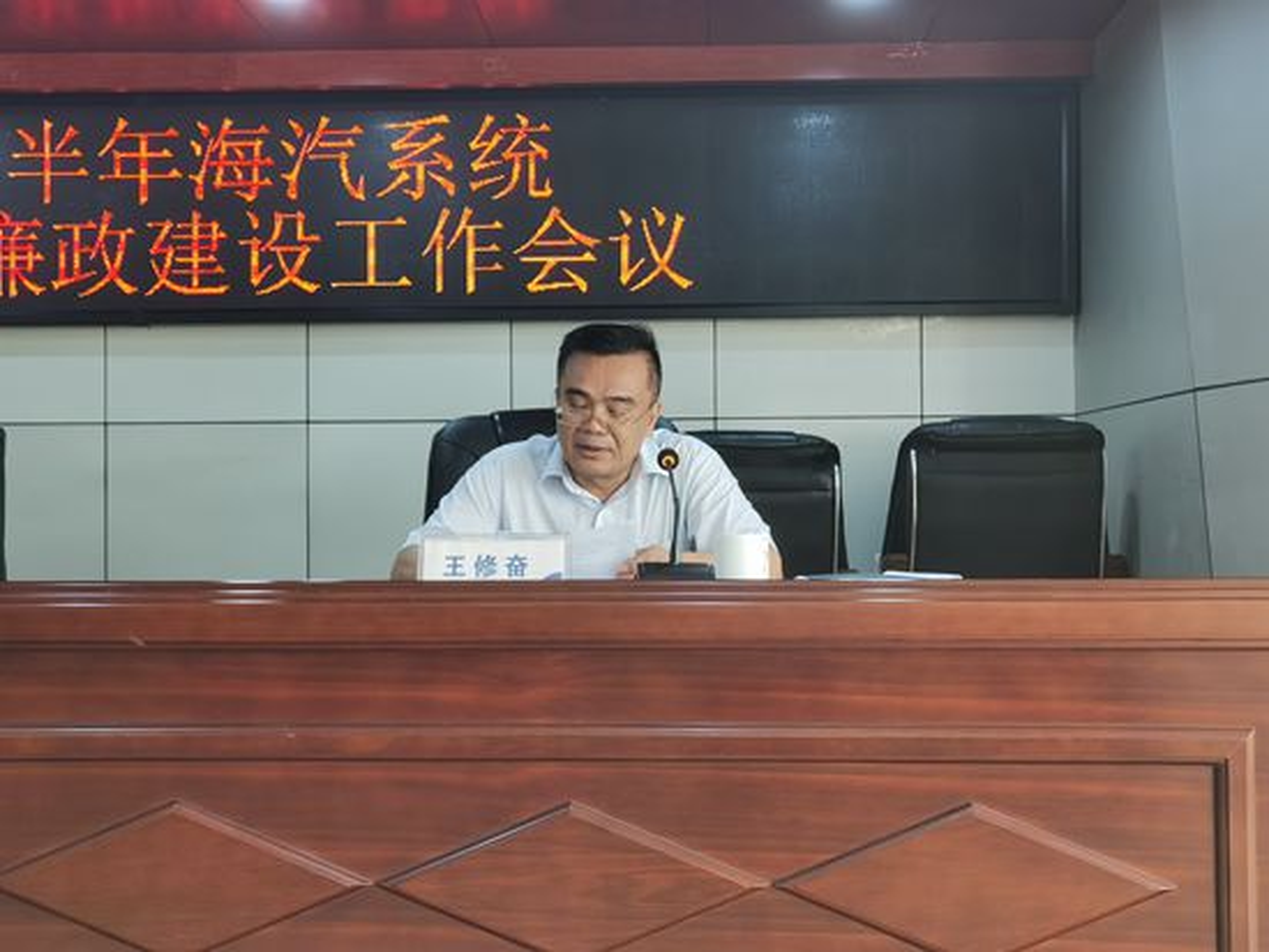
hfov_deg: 39.6
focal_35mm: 48
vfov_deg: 30.3
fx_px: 1760
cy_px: 476
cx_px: 634
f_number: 1.6
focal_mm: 5.56
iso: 100
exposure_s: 1/100
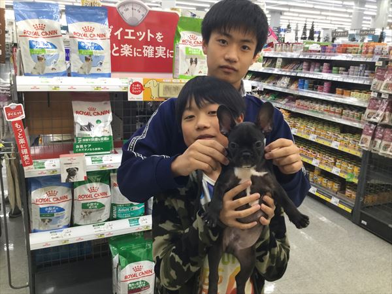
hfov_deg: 58.4
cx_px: 196
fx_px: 351
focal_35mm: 31
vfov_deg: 45.4
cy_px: 147
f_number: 2.4
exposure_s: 1/33
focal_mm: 3.3
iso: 80
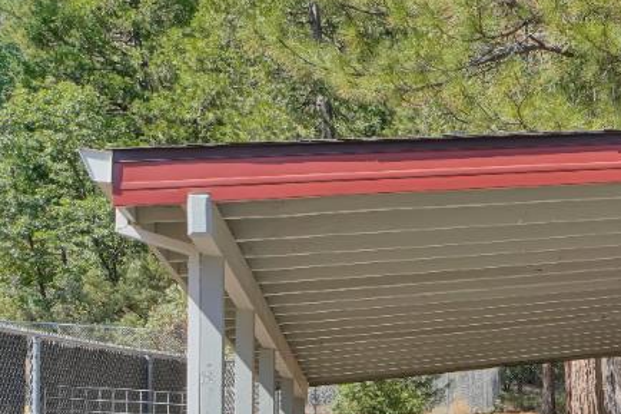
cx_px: 1039
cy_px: 549
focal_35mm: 83
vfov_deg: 15.6
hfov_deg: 19.7
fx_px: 1431
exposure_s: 1/160
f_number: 7.1
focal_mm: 24
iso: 100
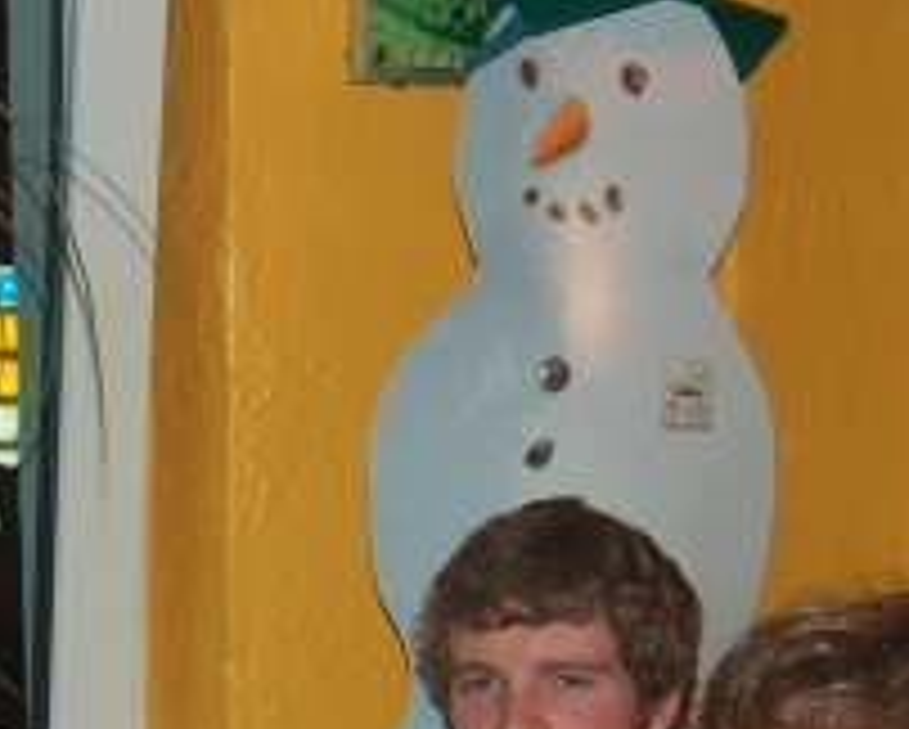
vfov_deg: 16.3
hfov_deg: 20.6
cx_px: 216
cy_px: 788
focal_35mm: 92
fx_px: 2477
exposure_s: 1/60
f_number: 3.8
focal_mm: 22
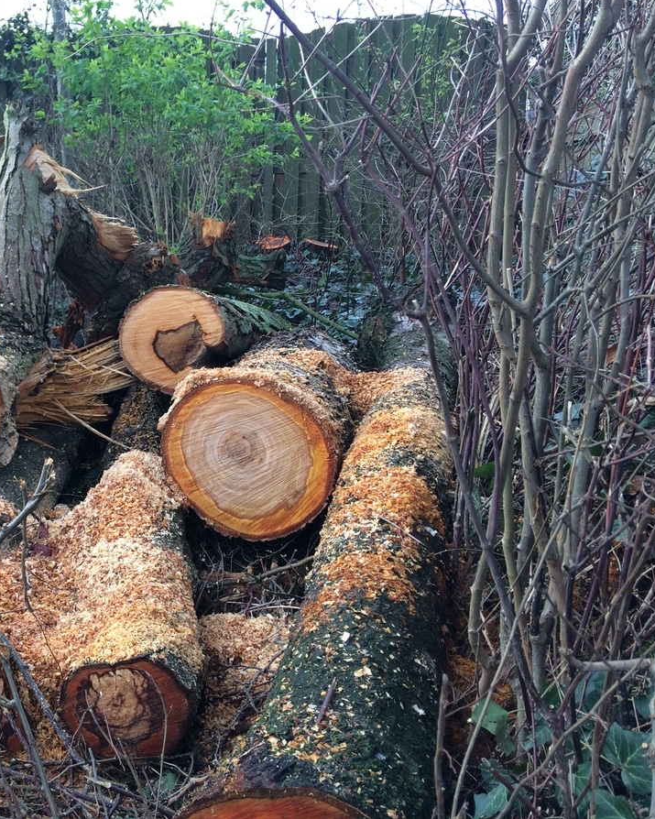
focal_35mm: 38
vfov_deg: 47.9
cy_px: 408
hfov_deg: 37.5
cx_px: 115
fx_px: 921
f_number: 2.2
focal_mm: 4.15
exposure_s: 1/100
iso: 40
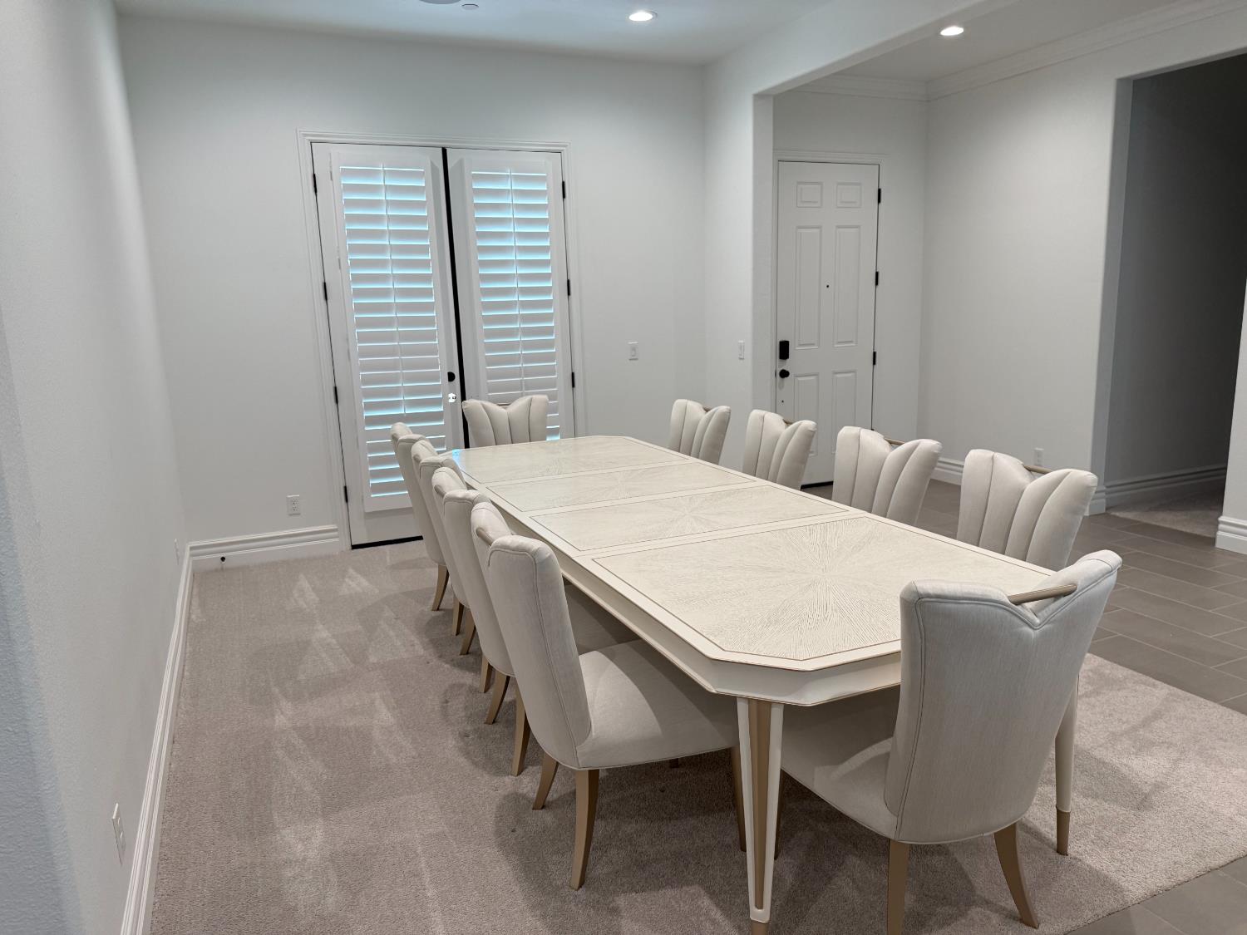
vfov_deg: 56.8
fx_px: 865
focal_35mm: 24
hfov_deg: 71.6
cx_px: 624
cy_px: 468
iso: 160
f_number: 1.78
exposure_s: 1/120
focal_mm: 6.76
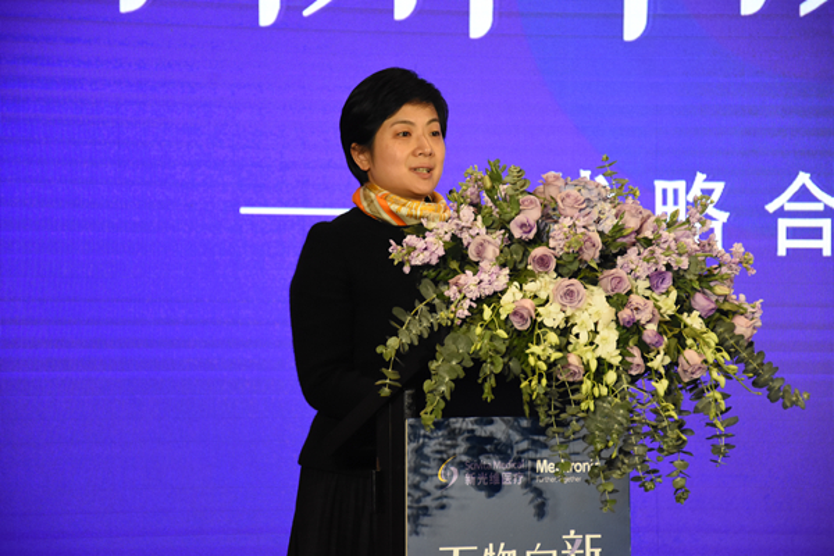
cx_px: 417
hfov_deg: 13.7
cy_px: 278
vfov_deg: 9.1
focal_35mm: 150
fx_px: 3475
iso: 2500
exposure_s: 1/200
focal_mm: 100
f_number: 5.6
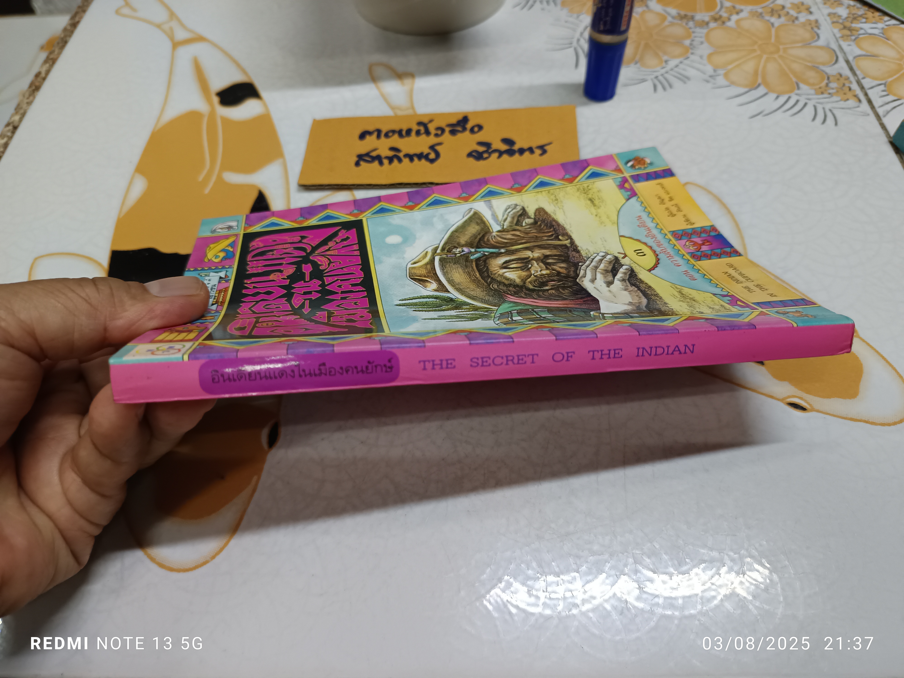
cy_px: 339
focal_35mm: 24
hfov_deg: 71.6
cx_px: 452
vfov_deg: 56.8
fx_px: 627
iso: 949
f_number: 1.7
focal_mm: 5.31
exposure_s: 1/33.3
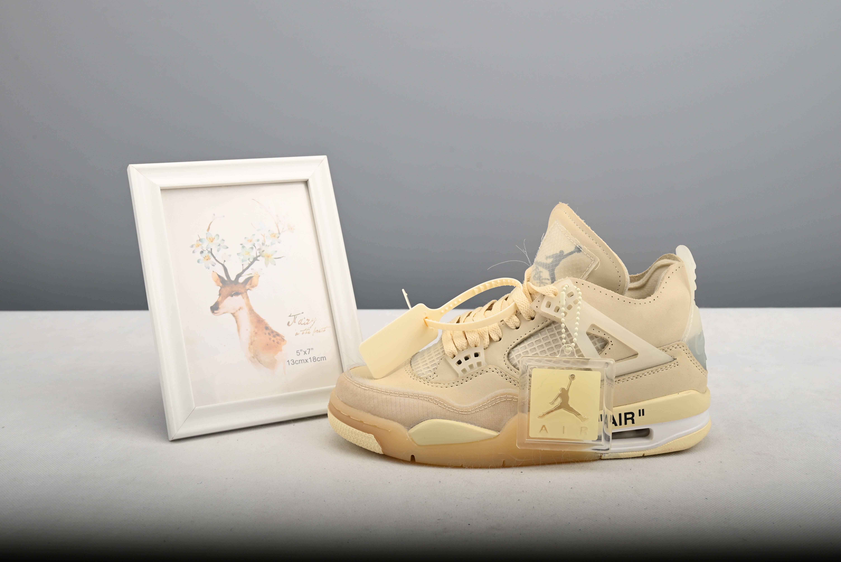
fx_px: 935
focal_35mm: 40
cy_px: 281
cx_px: 420
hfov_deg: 48.4
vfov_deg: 33.4
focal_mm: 40
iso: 100
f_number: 11
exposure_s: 1/250
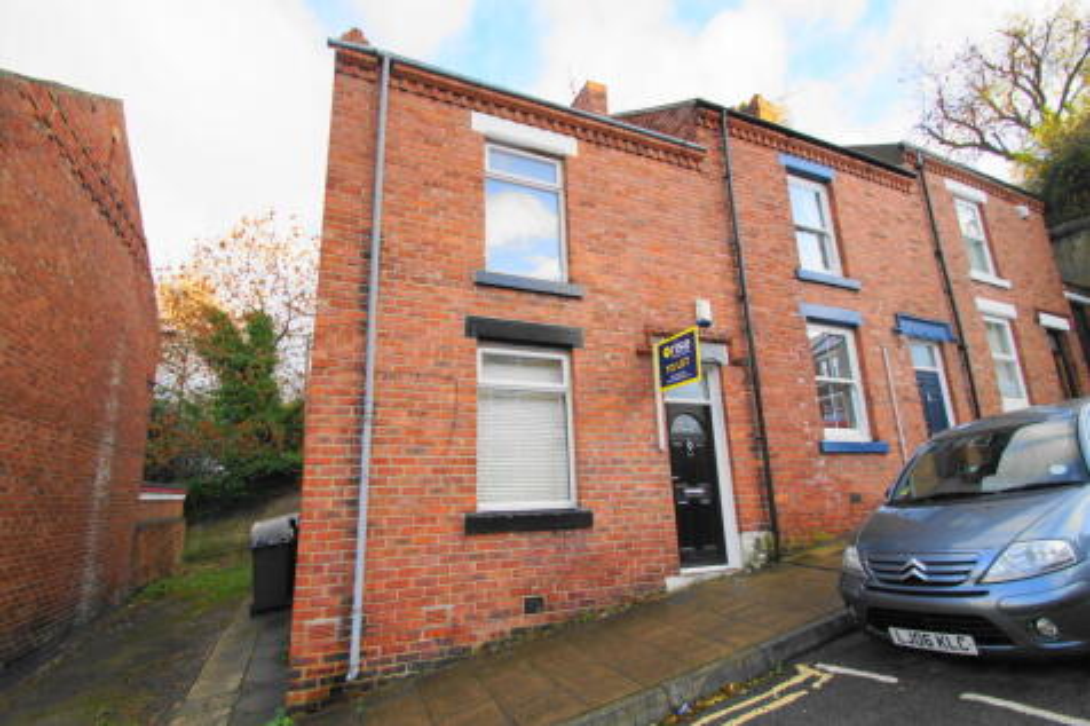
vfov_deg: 73.7
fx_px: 484
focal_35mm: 16
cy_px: 363
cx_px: 545
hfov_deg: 96.8
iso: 100
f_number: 4.5
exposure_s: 1/80
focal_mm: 11
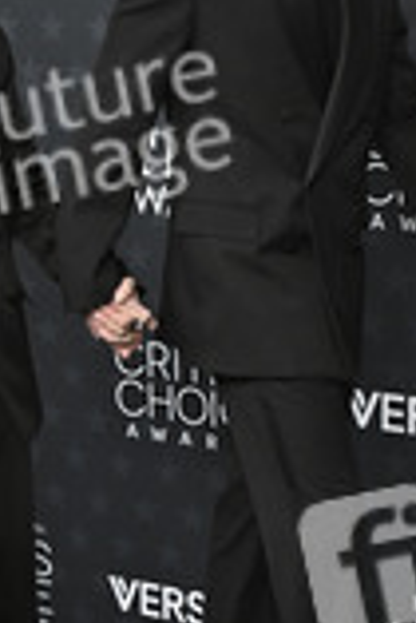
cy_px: 345
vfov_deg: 22.8
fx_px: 1539
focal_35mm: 89
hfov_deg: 15.4
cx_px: 143
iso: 1250
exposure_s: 1/320
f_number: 5.6
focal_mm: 35
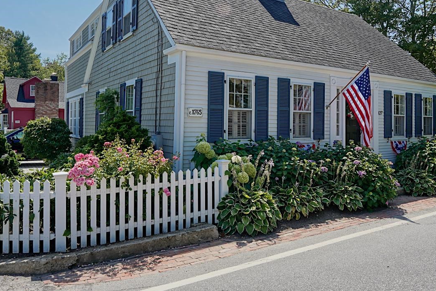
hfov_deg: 73.7
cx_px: 216
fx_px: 291
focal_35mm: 24
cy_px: 94
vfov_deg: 52.0
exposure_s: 1/200
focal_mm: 14
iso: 100
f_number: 7.1
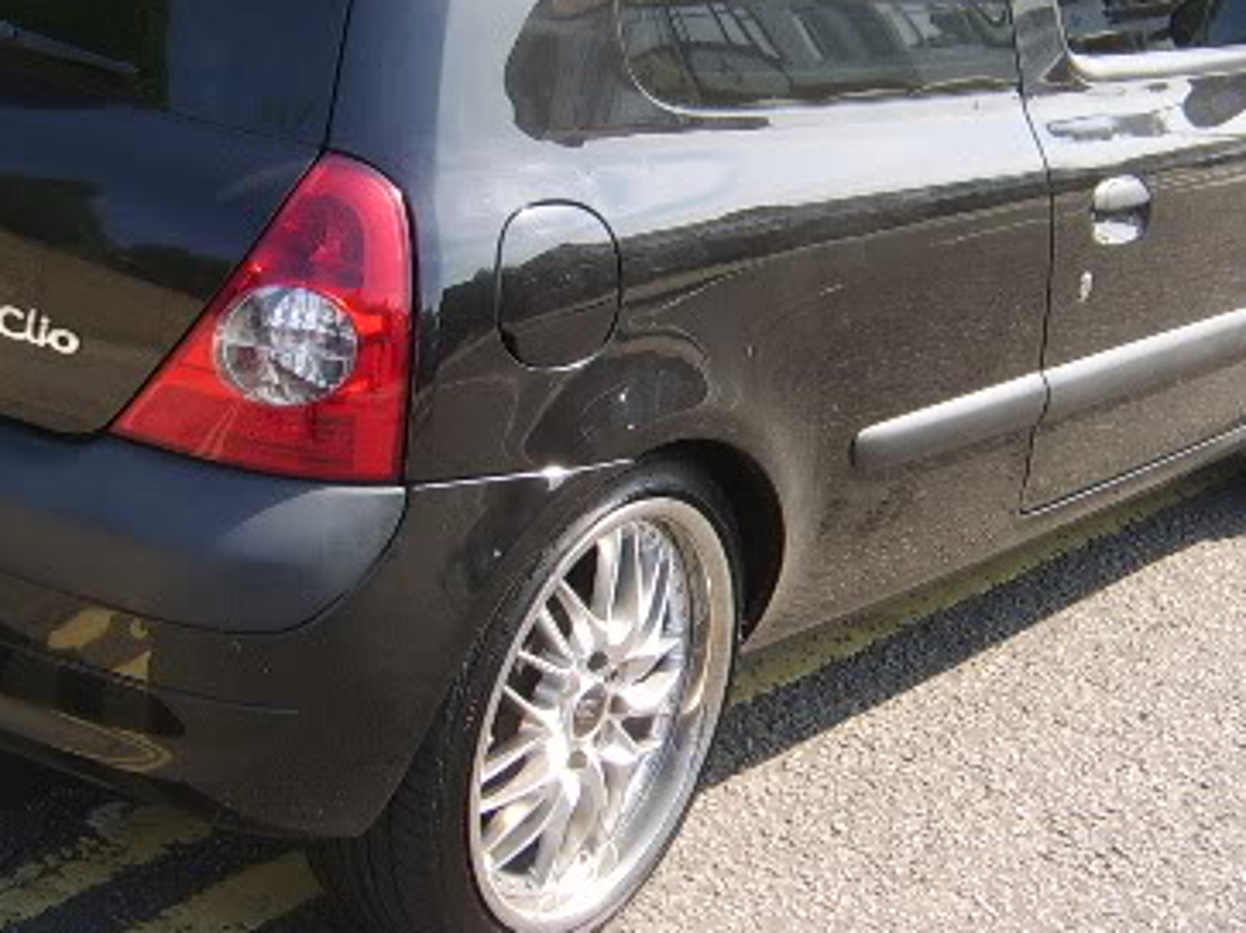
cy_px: 370
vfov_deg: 21.9
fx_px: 2411
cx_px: 463
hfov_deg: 28.9
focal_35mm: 67
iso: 71
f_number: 4
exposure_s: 1/176
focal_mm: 9.86
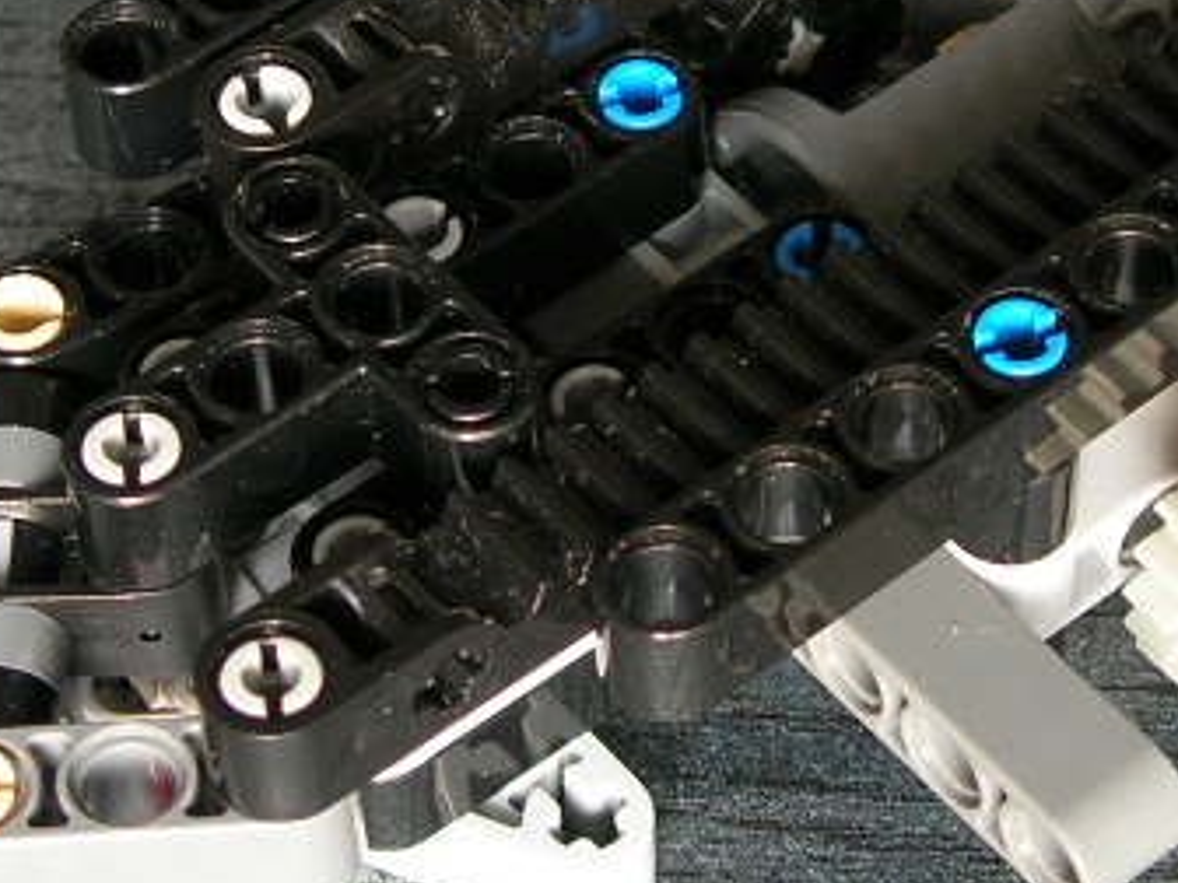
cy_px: 172
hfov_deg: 15.7
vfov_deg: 11.8
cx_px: 733
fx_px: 4254
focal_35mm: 125
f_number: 2.9
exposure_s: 1/3.9
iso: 64
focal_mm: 8.5
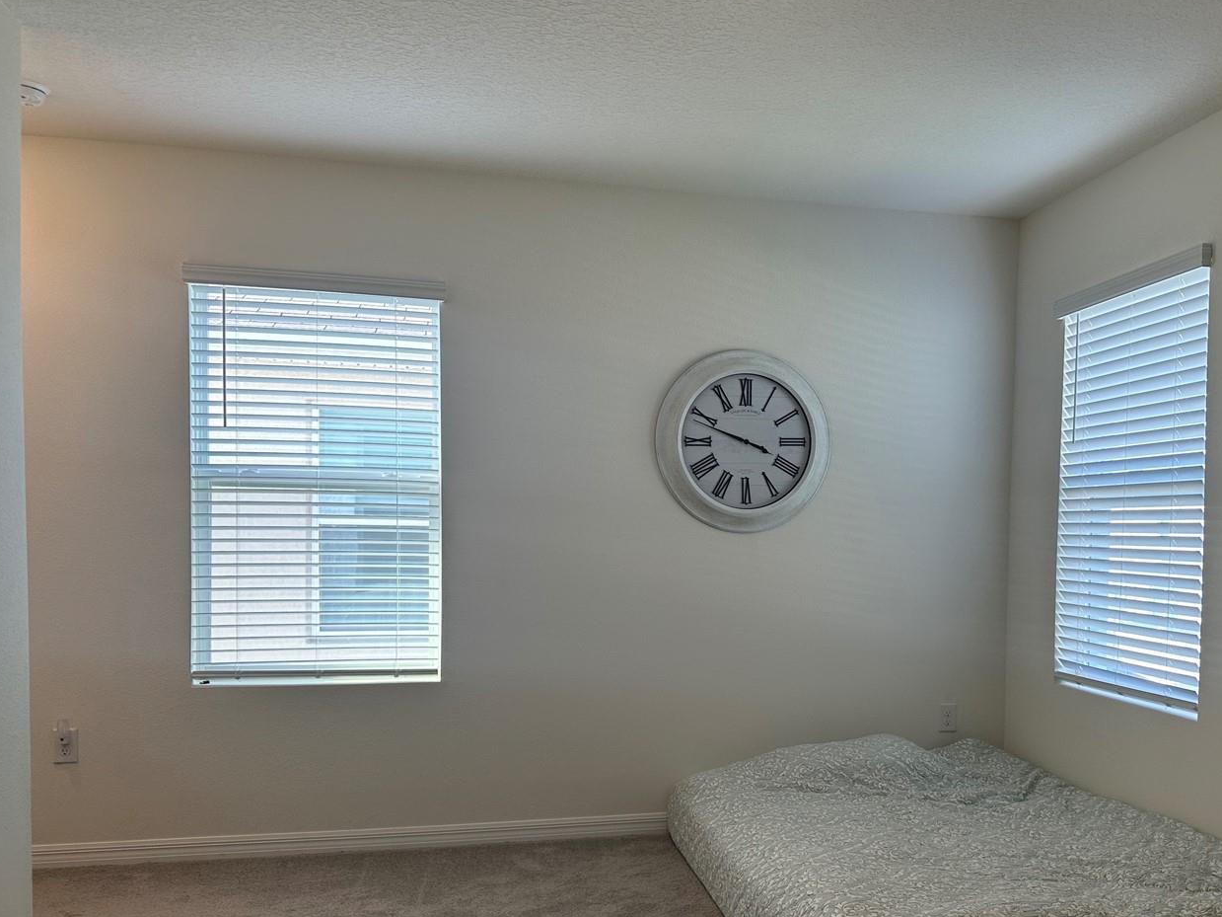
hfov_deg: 57.9
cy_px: 579
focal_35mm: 31
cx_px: 728
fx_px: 1094
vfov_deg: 45.0
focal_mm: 6.86
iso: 80
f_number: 1.78
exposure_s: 1/148
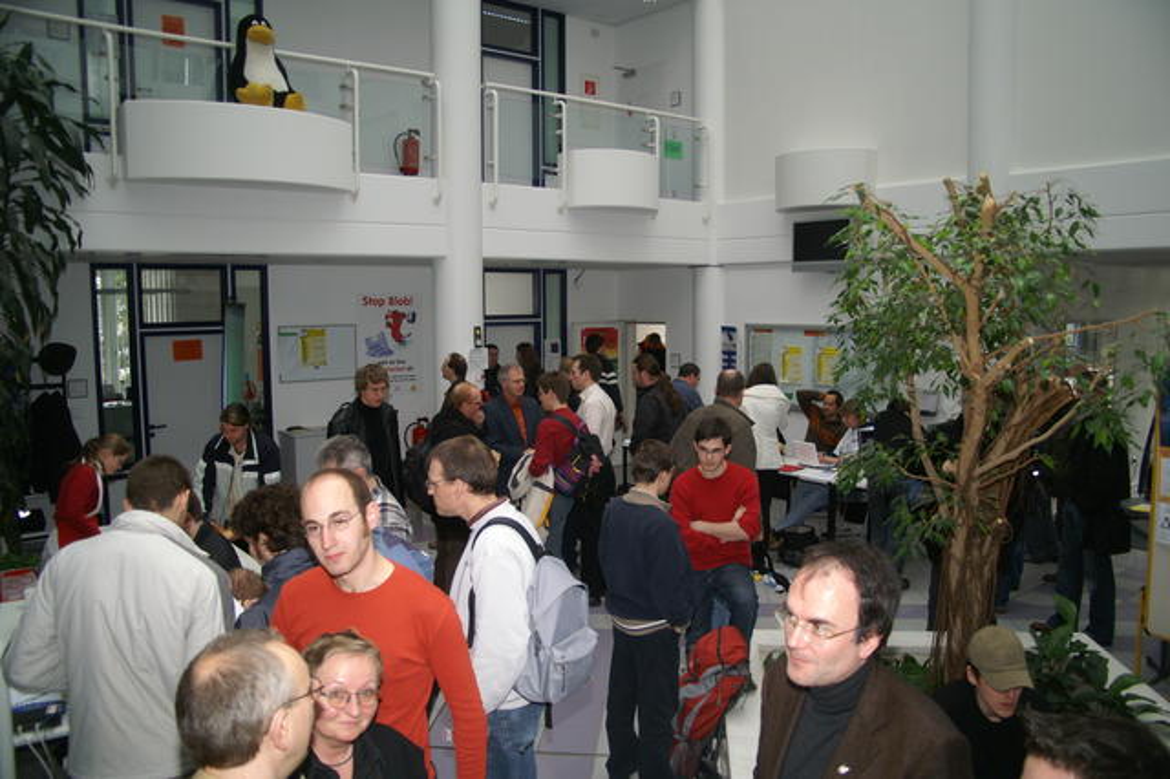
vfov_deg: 47.9
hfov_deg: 67.4
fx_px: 877
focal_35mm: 27
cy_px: 390
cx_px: 585
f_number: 4
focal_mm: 18
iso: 200
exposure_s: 1/125
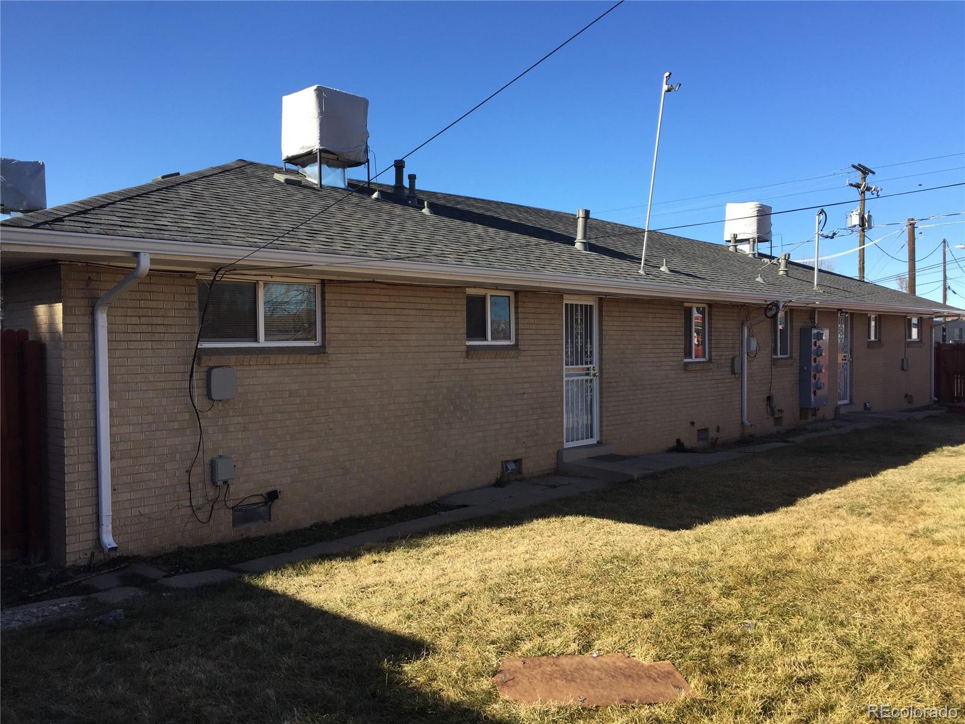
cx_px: 482
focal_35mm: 29
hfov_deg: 61.7
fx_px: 808
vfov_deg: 48.2
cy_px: 362
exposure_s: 1/964
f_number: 2.2
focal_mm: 4.15
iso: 32
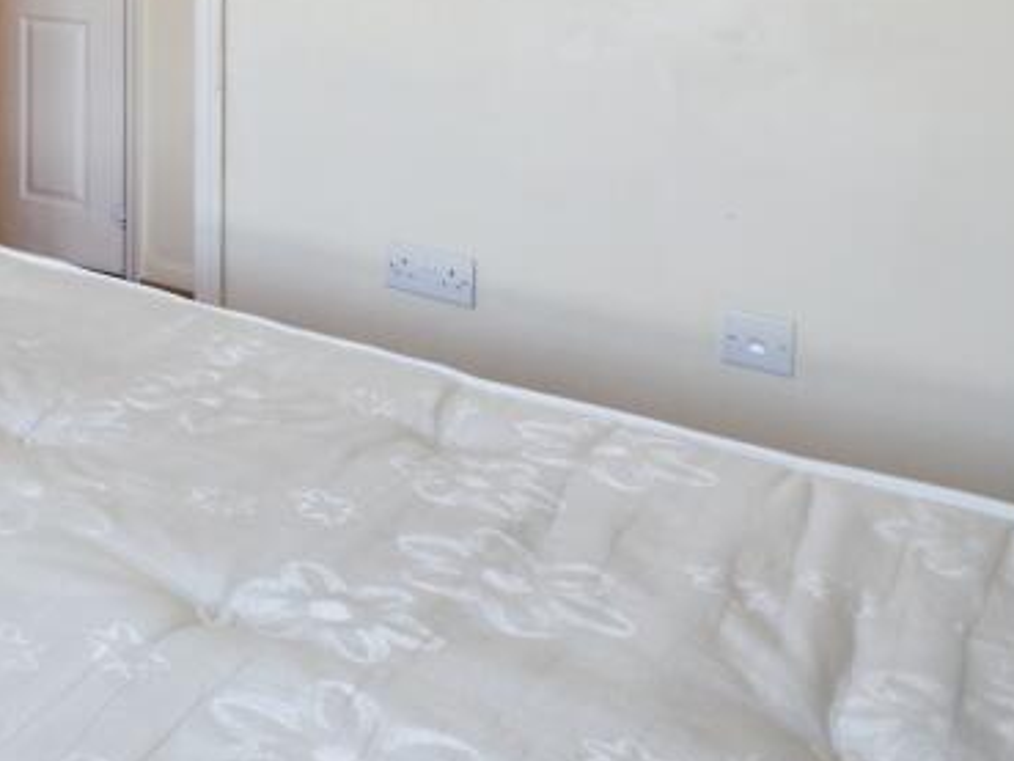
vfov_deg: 31.5
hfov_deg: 34.7
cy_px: -95
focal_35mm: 40
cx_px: -269
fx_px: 1172
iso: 100
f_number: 9
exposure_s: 1/3
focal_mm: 10
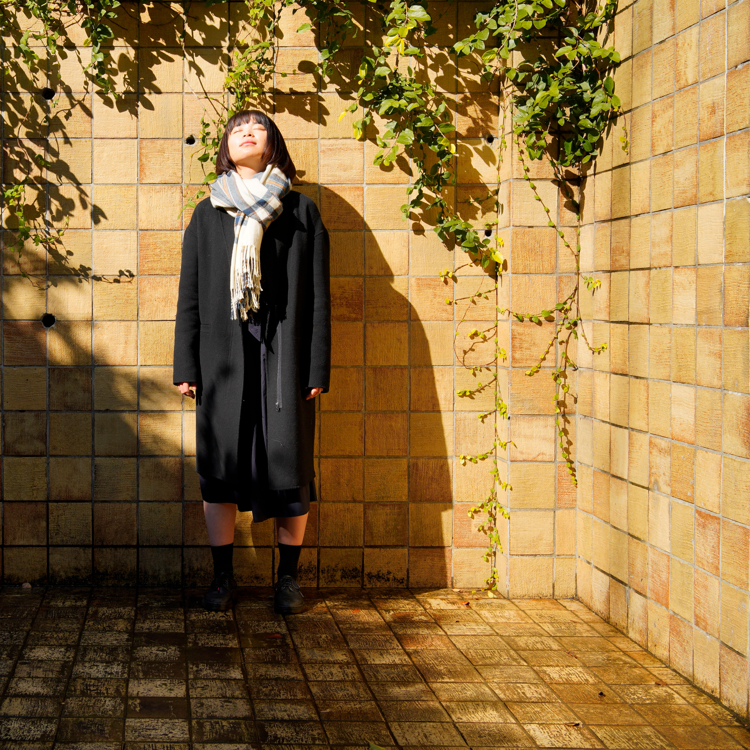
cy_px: 360
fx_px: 1324
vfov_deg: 31.6
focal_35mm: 54
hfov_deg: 30.8
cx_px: 144
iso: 125
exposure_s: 1/250
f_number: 8
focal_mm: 35
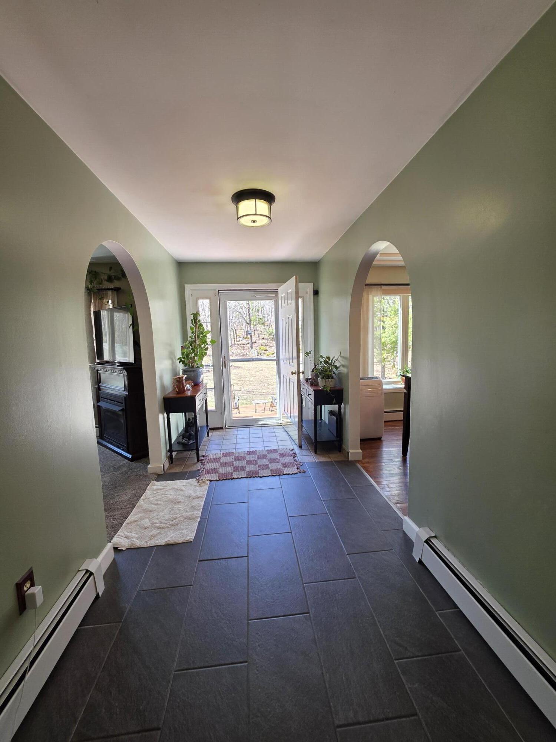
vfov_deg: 106.2
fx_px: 278
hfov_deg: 89.9
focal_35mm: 13
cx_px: 278
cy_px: 371
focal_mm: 2.2
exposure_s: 1/120
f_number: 1.9
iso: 100
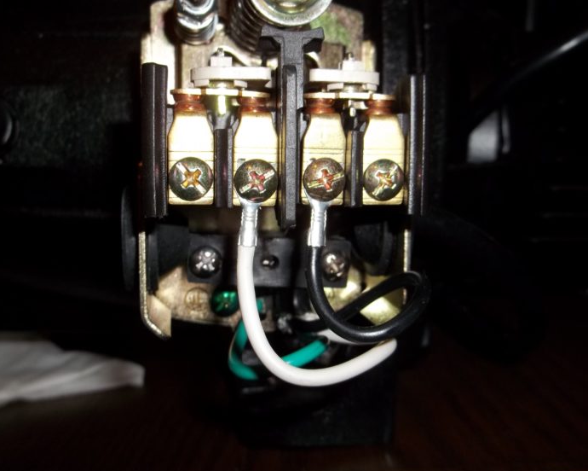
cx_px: 303
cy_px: 239
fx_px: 609
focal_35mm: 35
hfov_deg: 51.5
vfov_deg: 42.2
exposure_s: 1/30
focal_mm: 5.9
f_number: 3.3
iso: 64
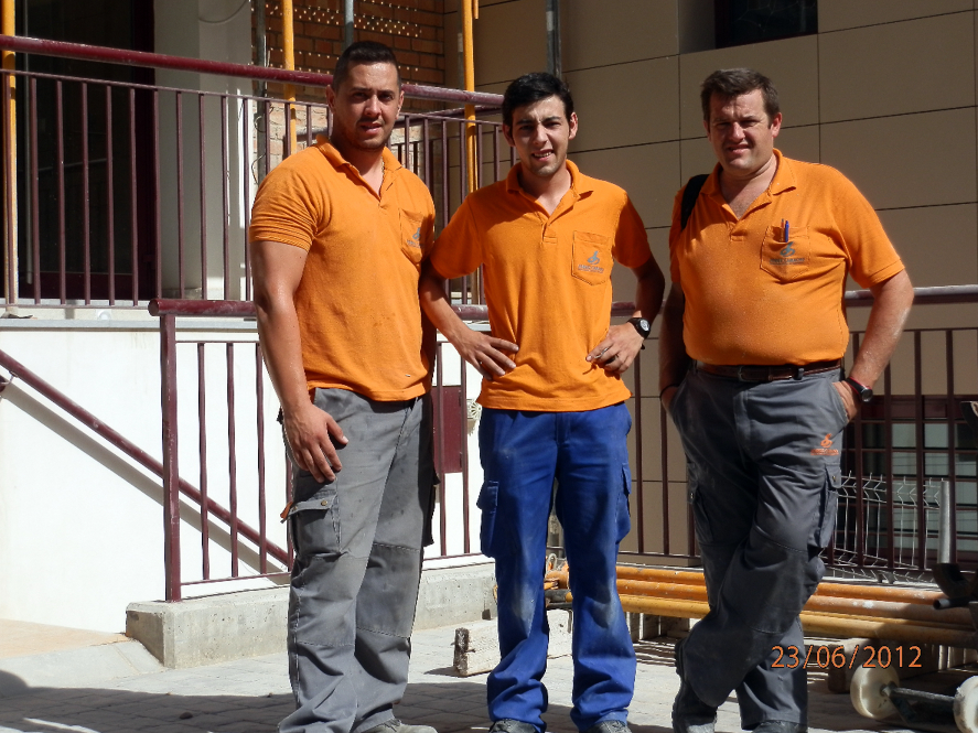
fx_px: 1949
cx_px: 486
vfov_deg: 21.3
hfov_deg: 28.2
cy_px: 364
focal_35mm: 69
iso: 64
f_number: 3.8
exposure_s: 1/800
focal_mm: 12.25
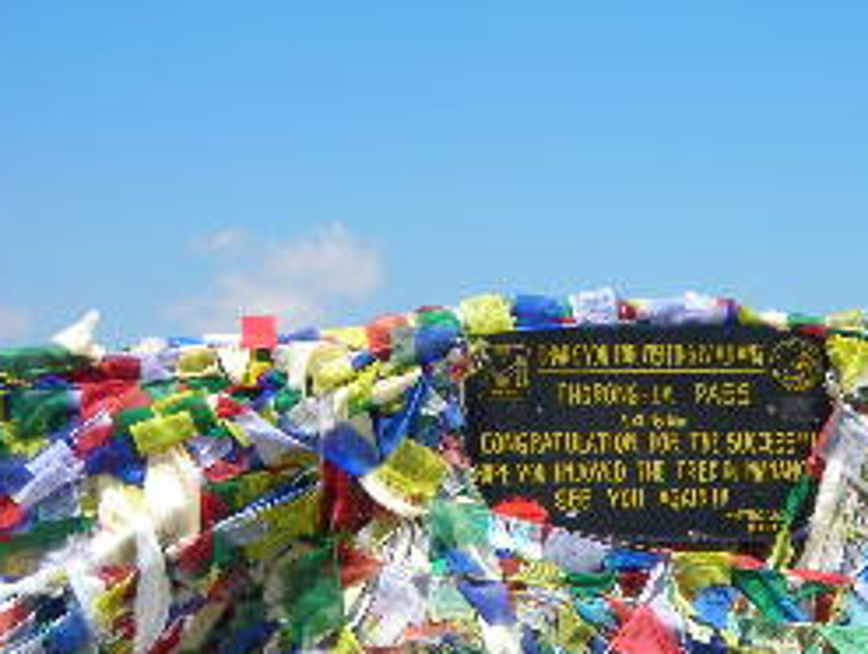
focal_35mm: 180
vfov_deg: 8.3
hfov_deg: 10.9
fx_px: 4520
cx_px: 629
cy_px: 447
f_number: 5.3
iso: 50
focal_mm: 19.2
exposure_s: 1/308
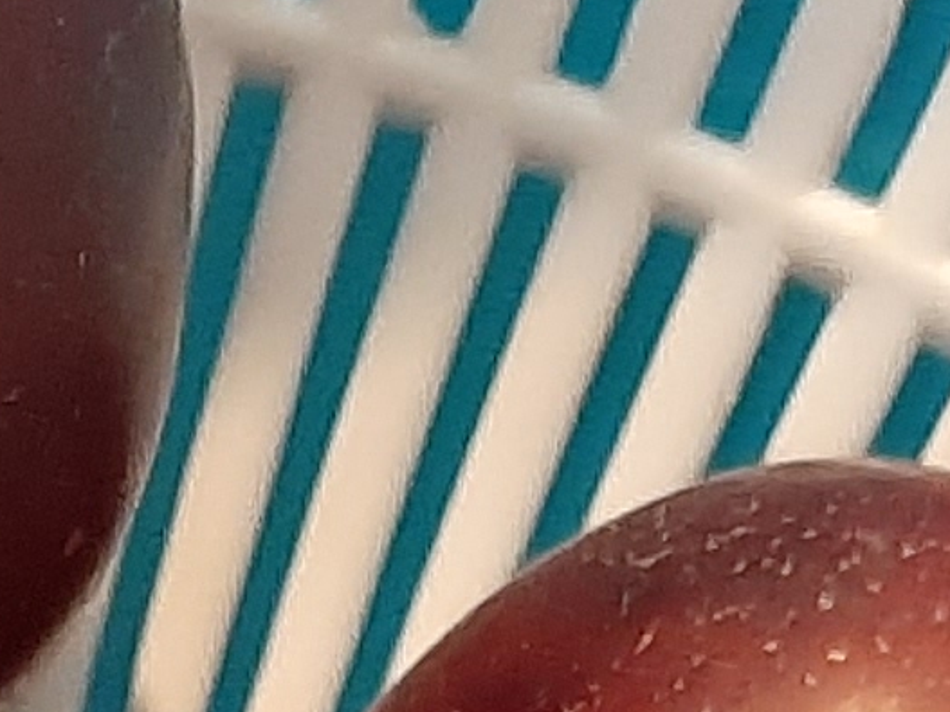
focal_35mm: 199
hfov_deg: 9.9
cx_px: -56
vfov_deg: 6.5
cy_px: 2486
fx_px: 5460
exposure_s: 1/25
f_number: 1.7
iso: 320
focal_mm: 3.93
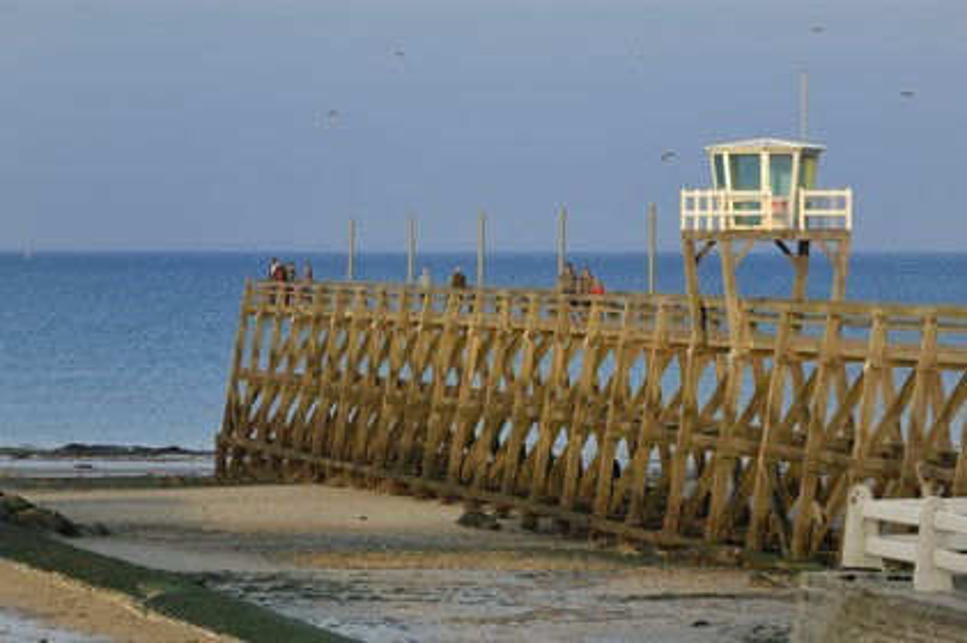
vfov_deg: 7.6
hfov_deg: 11.4
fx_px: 4831
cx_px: 484
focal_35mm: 180
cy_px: 322
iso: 100
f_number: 4
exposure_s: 1/125
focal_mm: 120
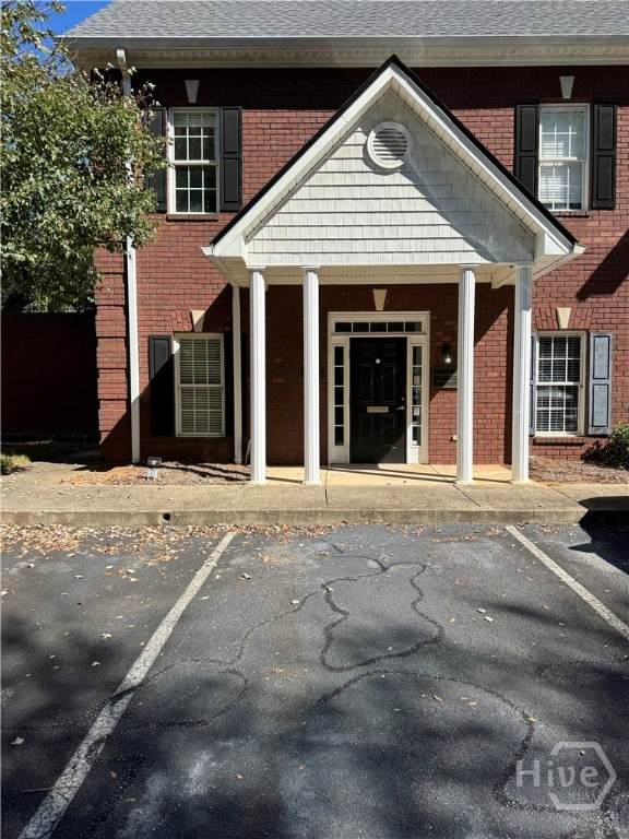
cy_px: 420
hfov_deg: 56.8
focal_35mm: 24
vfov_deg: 71.6
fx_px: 581
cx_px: 314
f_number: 1.78
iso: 80
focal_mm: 6.76
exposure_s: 1/3247
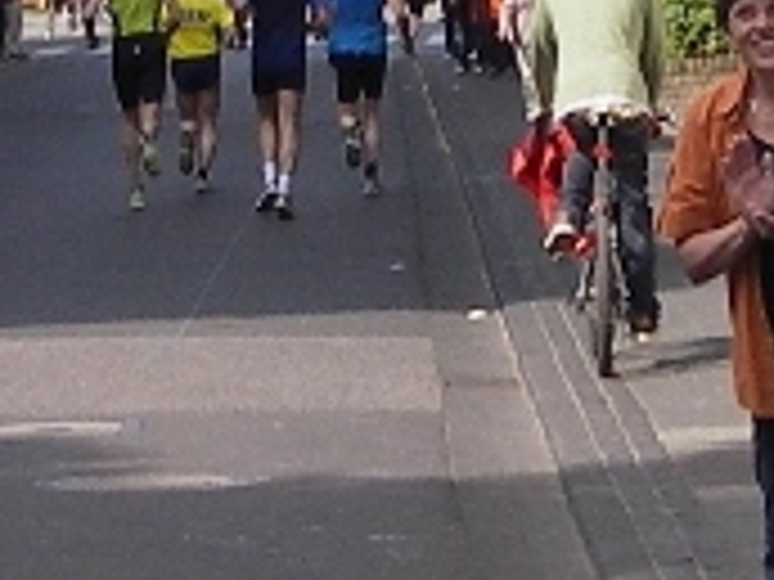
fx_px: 3958
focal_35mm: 177
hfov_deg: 11.1
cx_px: 148
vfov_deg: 8.4
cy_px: 27
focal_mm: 6.3
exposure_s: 1/320
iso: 50
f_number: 3.3
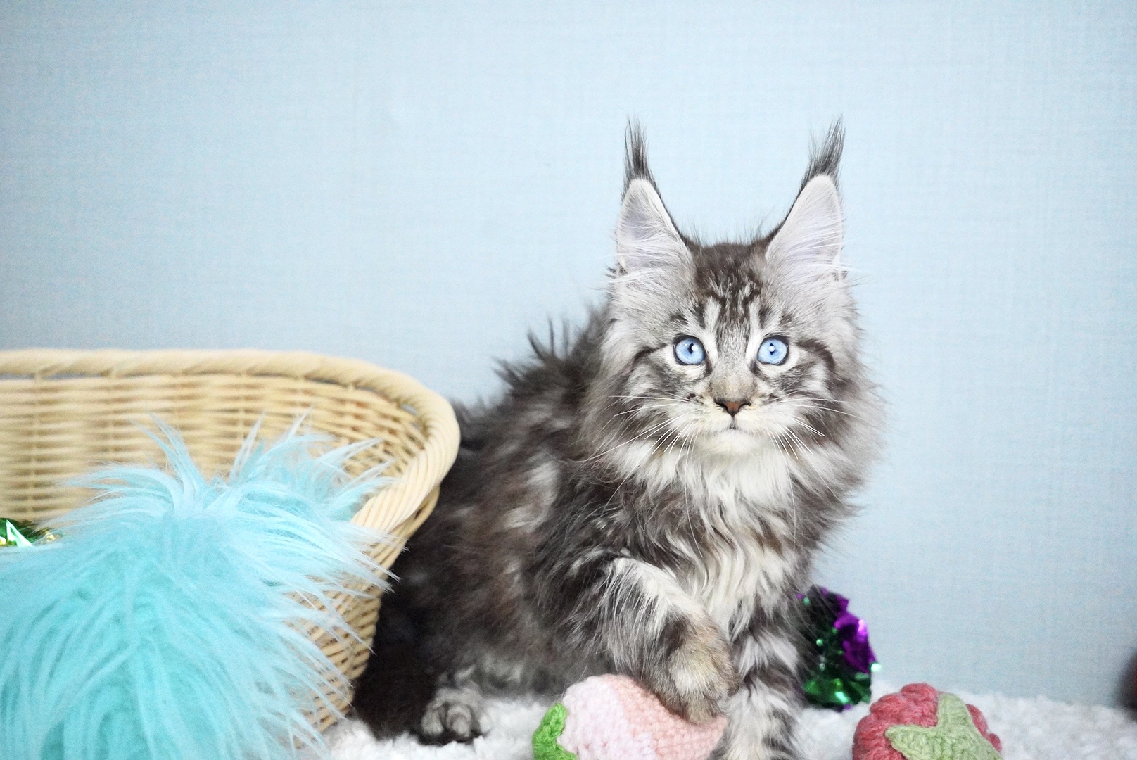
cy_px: 380
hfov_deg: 54.4
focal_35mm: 35
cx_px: 568
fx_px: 1106
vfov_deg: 37.9
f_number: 5
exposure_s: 1/4000
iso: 32000
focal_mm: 35
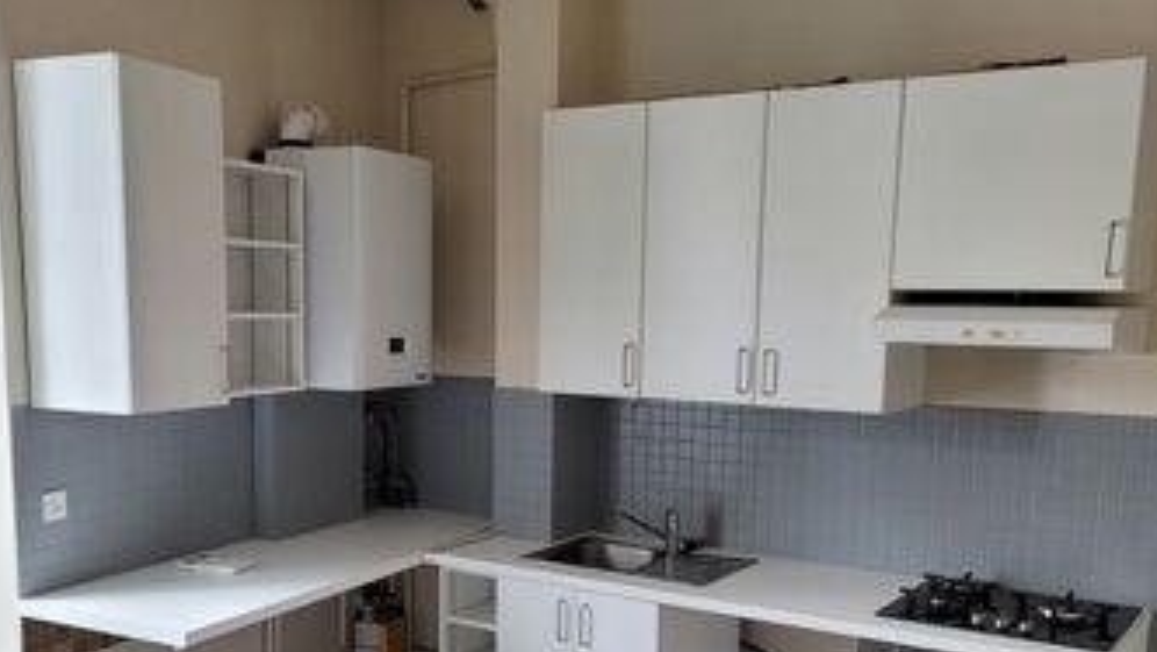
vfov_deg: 28.5
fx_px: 1258
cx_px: 512
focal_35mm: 41
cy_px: 506
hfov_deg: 49.3
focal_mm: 5.4
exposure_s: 1/100
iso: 160
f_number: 1.8
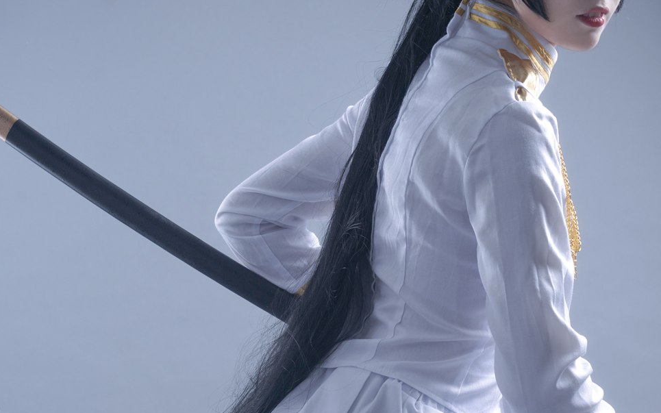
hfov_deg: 21.9
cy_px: 257
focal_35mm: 95
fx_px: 1711
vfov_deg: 13.8
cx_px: 318
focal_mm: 50
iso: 200
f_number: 8
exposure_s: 1/160
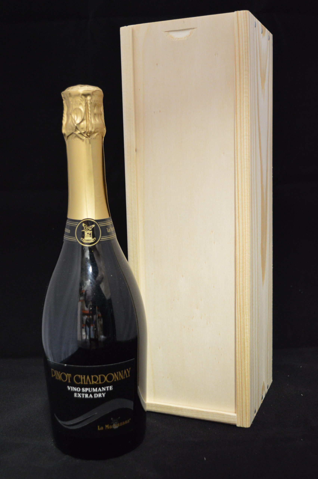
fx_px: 558
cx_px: 159
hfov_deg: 31.8
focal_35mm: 42
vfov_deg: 46.4
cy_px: 240
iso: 2000
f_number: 4.2
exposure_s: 1/15
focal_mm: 28
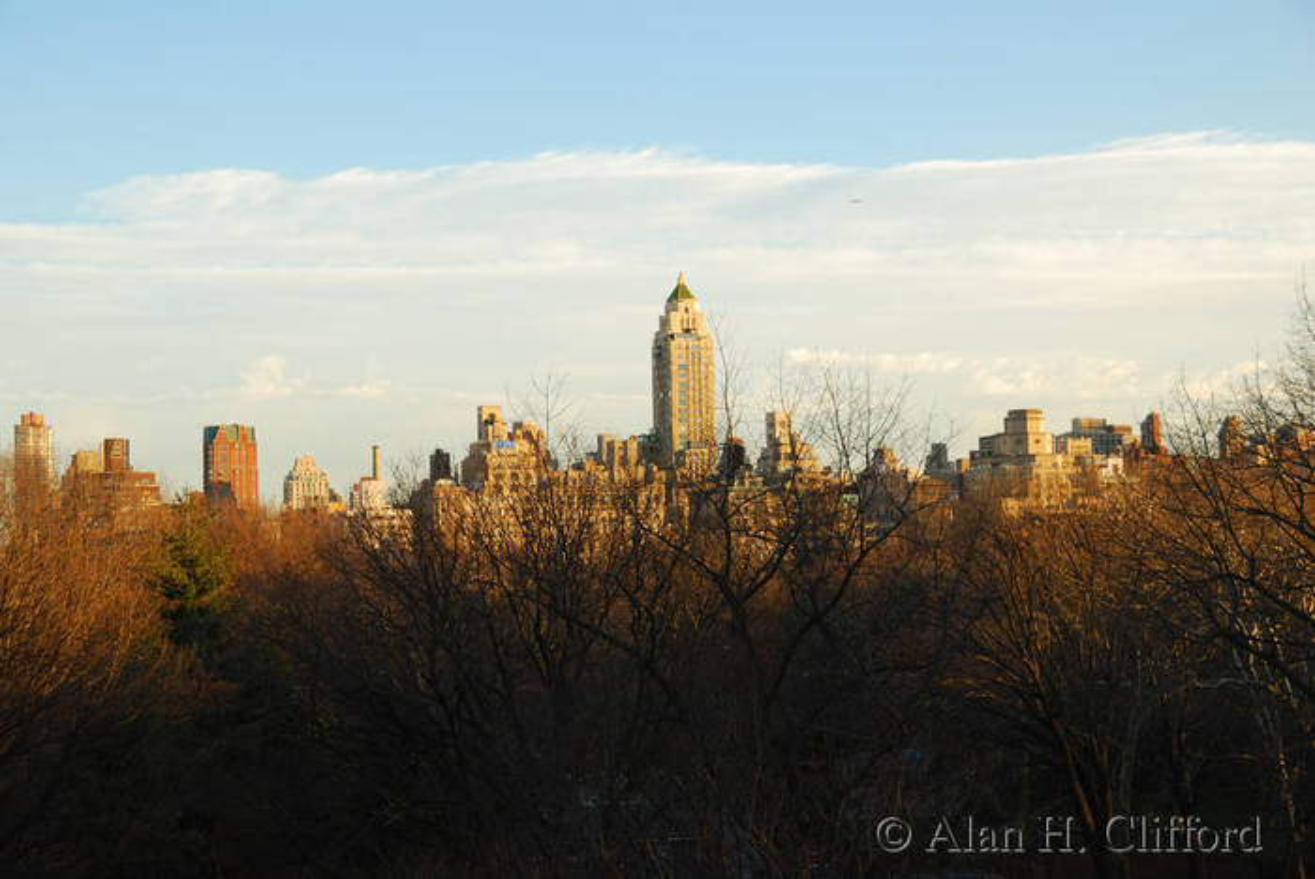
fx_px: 1974
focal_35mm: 54
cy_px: 440
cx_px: 658
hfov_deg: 36.8
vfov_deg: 25.1
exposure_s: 1/125
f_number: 5.6
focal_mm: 36
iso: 100
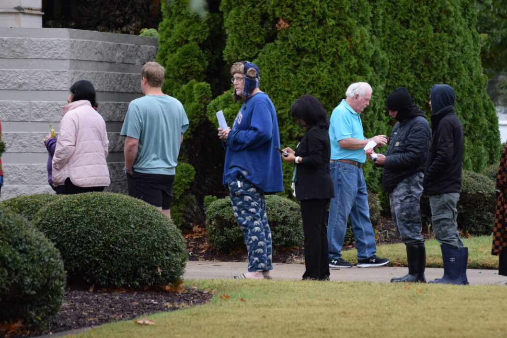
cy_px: 138
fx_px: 3221
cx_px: 315
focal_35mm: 229
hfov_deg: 9.0
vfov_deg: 6.0
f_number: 4.5
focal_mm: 105
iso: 800
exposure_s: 1/160
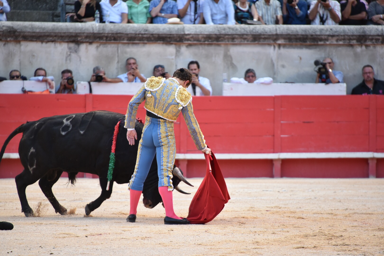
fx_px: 3200
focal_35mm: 300
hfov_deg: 6.9
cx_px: 192
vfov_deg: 4.6
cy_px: 128
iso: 1600
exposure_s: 1/640
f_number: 5.6
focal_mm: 300
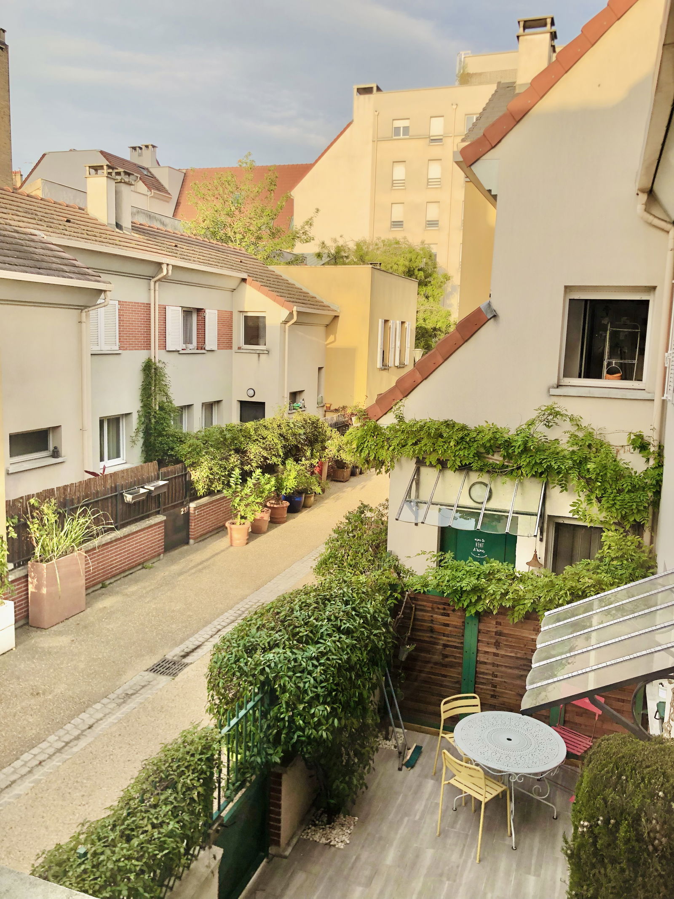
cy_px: 450
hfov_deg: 49.7
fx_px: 727
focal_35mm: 28
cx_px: 337
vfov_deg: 63.4
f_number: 1.8
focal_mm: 4
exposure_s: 1/414
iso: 20
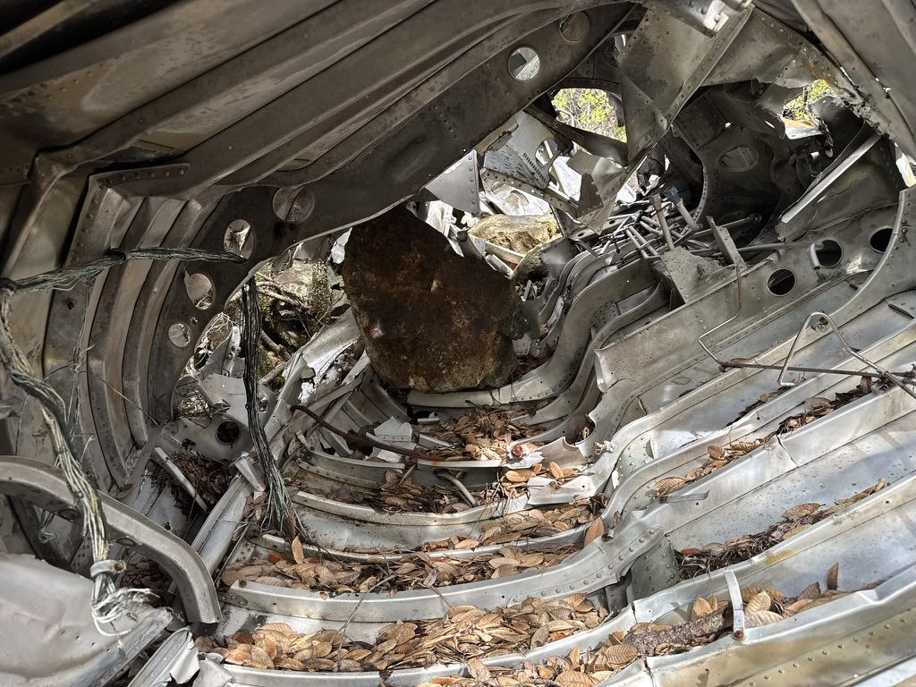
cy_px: 344
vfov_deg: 56.8
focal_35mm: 24
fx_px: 635
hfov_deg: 71.6
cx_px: 458
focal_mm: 6.76
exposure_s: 1/121
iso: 64
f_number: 1.78
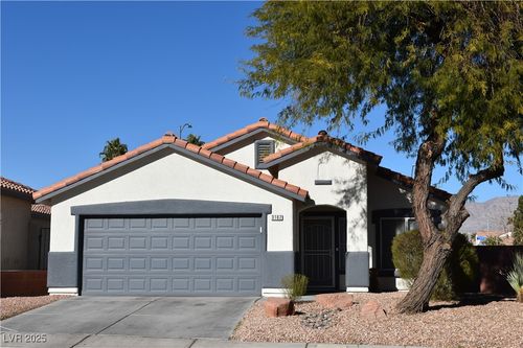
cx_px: 262
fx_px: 741
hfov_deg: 38.9
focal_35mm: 51
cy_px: 174
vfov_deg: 26.5
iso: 200
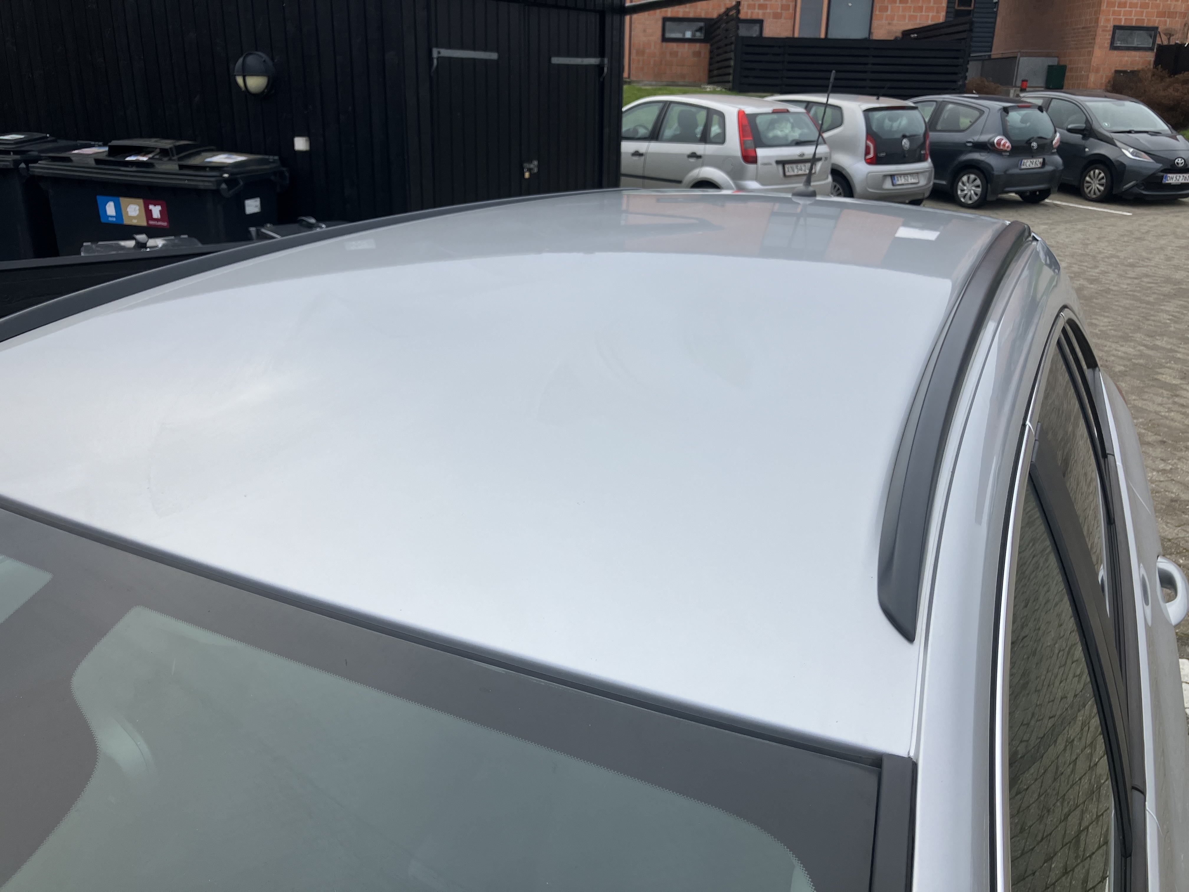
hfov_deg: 63.4
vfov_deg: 49.7
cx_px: 594
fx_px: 962
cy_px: 446
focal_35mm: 28
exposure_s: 1/376
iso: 32
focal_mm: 3.99
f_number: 1.8
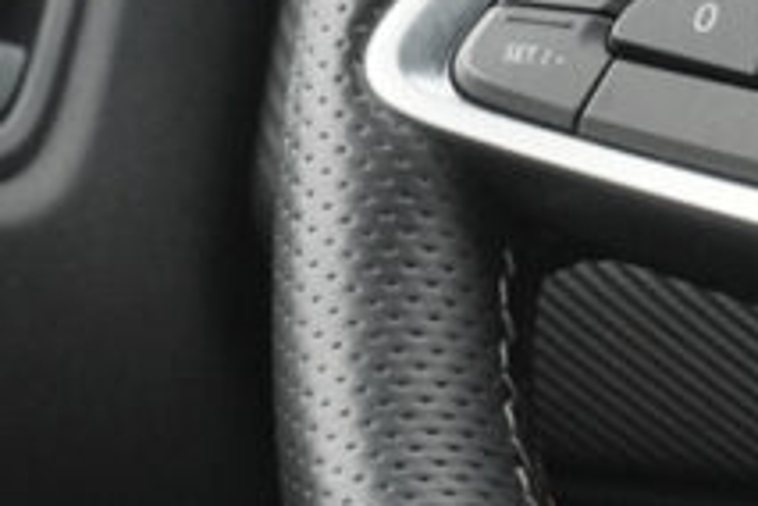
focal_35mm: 327
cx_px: 1281
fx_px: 6885
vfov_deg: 4.2
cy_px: 27
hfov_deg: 6.2
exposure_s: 1/160
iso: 2000
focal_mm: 45
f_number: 8
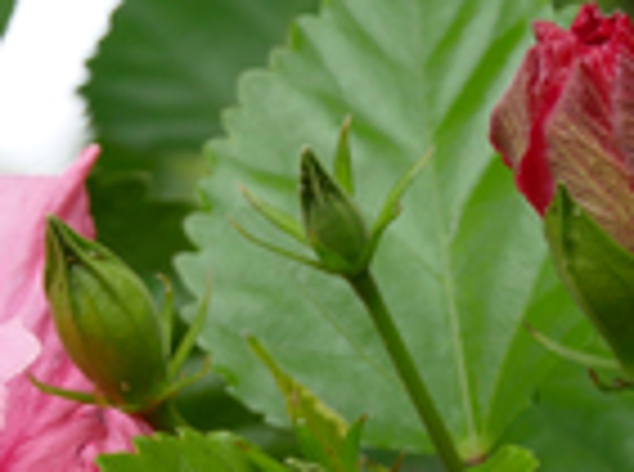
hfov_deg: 5.5
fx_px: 6577
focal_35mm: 360
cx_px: 103
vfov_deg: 4.1
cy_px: 632
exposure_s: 1/160
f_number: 5.1
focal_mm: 55
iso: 200
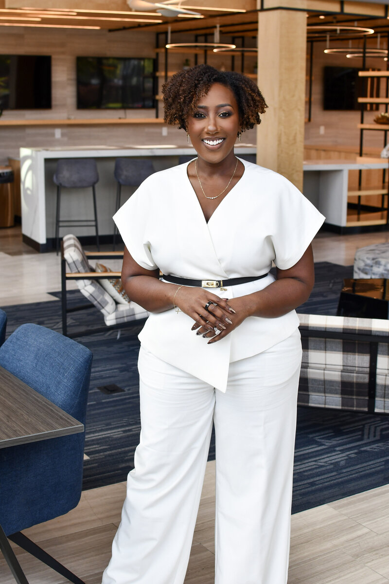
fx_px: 843
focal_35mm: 52
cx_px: 194
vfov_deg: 38.2
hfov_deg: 26.0
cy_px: 292
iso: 400
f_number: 5
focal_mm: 35
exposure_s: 1/250
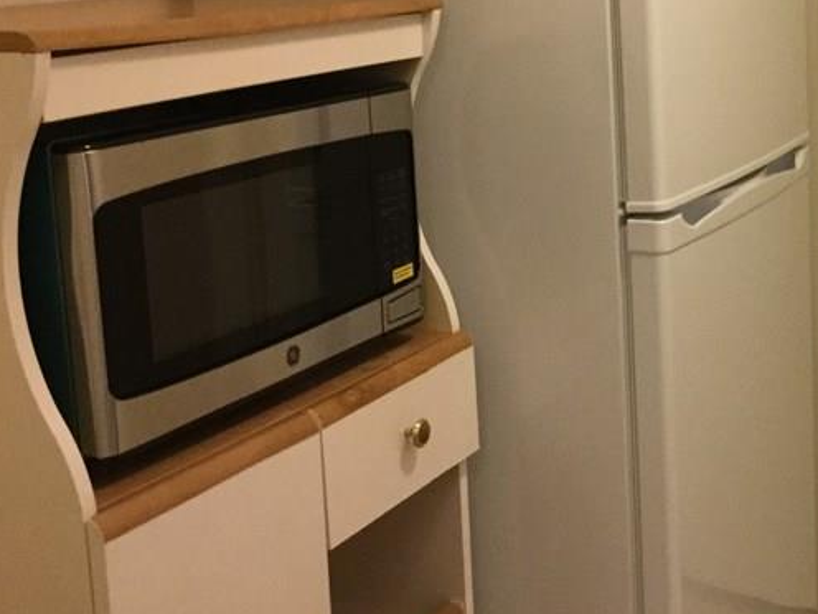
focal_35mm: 64
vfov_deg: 22.8
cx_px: 806
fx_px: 1512
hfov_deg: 28.5
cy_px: 180
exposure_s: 1/30
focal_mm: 3.3
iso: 125
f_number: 2.4
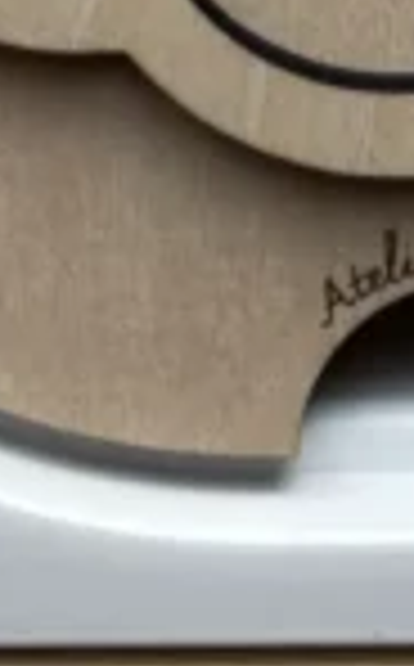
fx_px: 2700
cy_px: -1030
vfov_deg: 11.3
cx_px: 464
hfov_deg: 8.7
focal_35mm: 149
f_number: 1.6
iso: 125
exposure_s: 1/74
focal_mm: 5.96
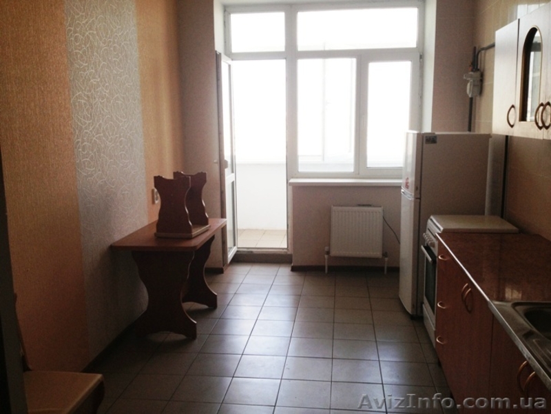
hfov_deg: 52.6
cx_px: 276
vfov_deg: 40.7
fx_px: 557
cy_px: 207
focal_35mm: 35
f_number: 2.4
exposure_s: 1/120
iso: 50
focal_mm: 4.28
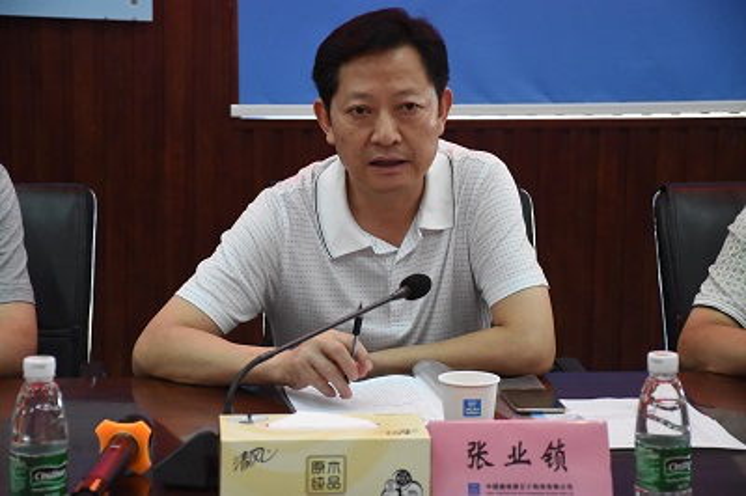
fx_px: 2174
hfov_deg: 19.5
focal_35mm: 105
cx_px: 373
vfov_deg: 13.0
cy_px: 248
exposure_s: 1/160
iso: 5000
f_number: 5
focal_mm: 70
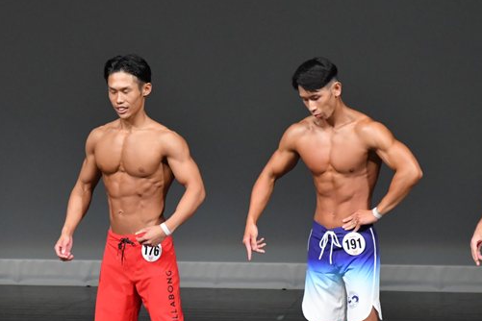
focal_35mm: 487
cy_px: 227
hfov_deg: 4.2
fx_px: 6520
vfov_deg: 2.8
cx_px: 139
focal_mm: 210
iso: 4000
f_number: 5.6
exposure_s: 1/400
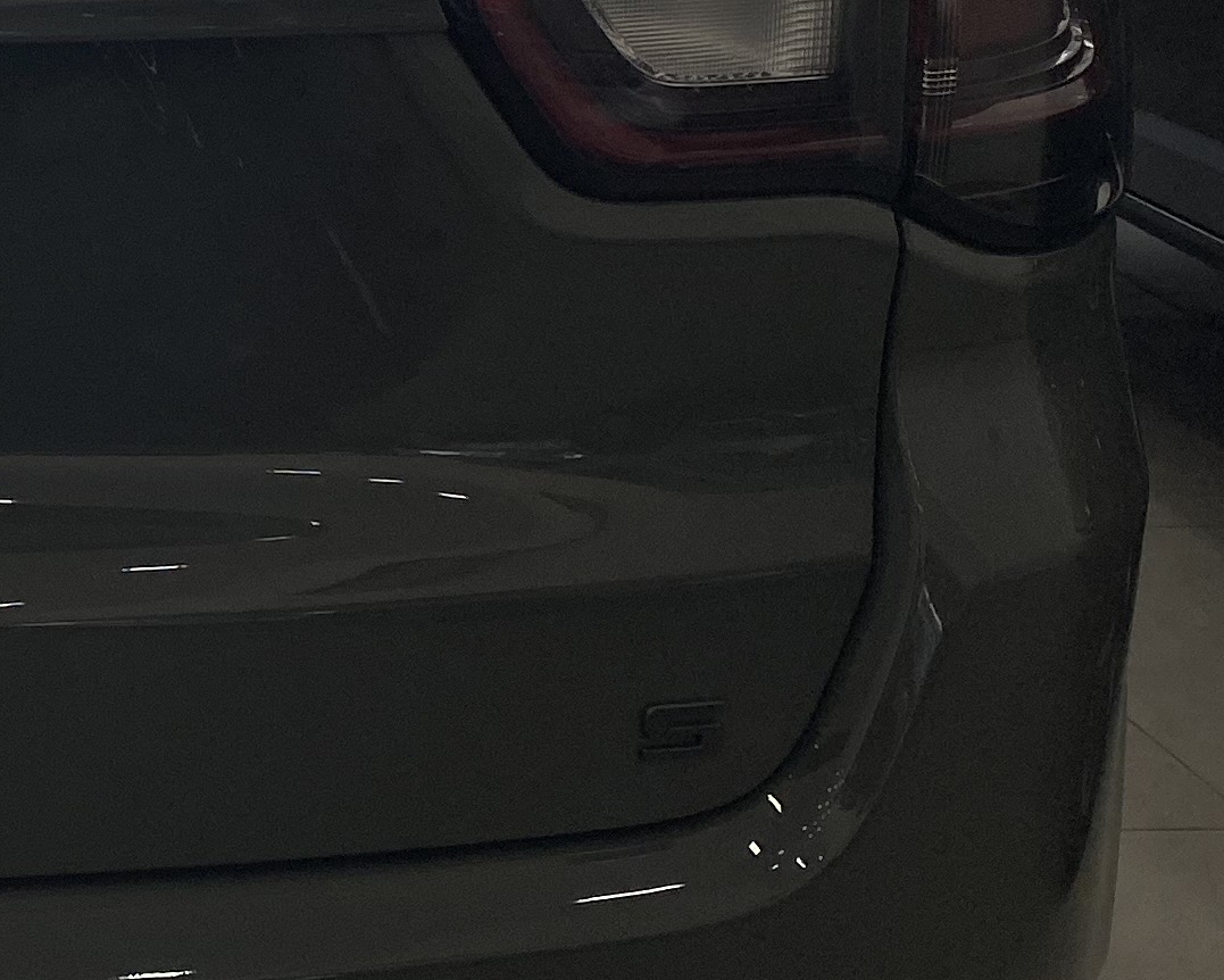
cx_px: -573
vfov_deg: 15.9
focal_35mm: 95
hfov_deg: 18.1
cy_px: 2
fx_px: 3442
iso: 32
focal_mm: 4.25
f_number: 1.8
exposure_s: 1/397
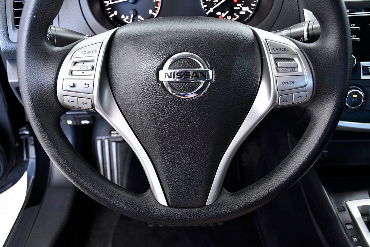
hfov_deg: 53.1
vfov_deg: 36.9
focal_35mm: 36
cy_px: 124
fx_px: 370
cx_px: 185
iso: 2500
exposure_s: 1/100
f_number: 5
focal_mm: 24
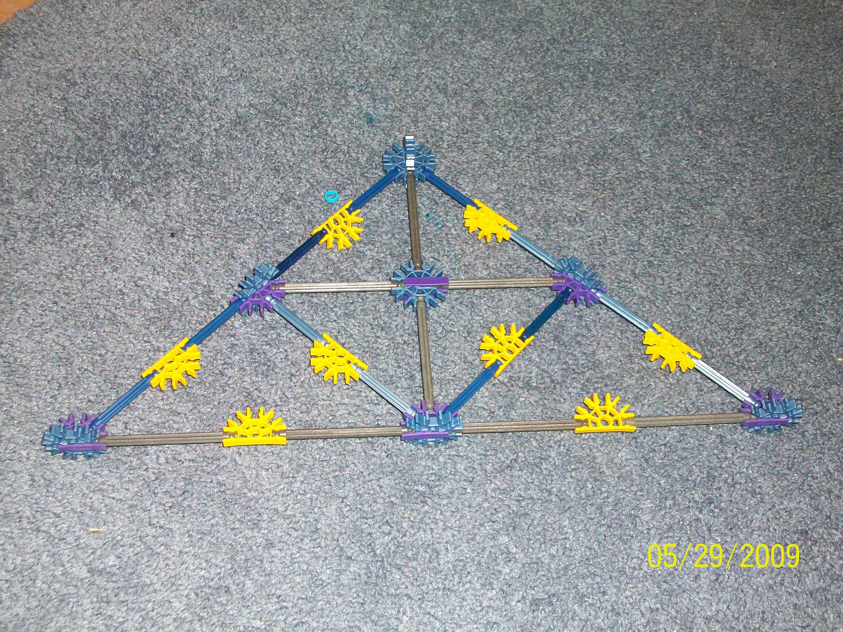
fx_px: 1023
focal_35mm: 42
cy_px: 316
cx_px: 422
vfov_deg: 34.3
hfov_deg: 44.8
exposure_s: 1/65.1
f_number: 3.2
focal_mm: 7.1
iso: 160
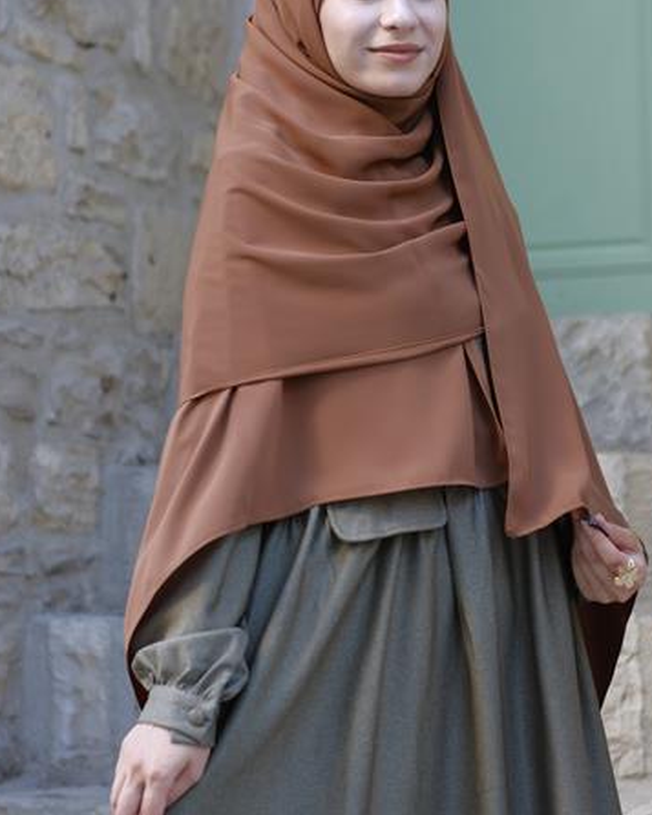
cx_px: 343
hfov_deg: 14.5
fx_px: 2556
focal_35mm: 106
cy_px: 283
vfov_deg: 18.1
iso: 125
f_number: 2.8
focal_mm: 56
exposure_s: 1/60
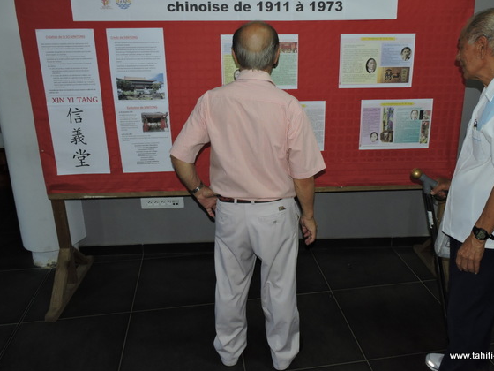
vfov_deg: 44.1
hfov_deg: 56.7
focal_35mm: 32
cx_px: 271
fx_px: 457
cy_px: 161
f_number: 6.3
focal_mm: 5
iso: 200
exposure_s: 1/30
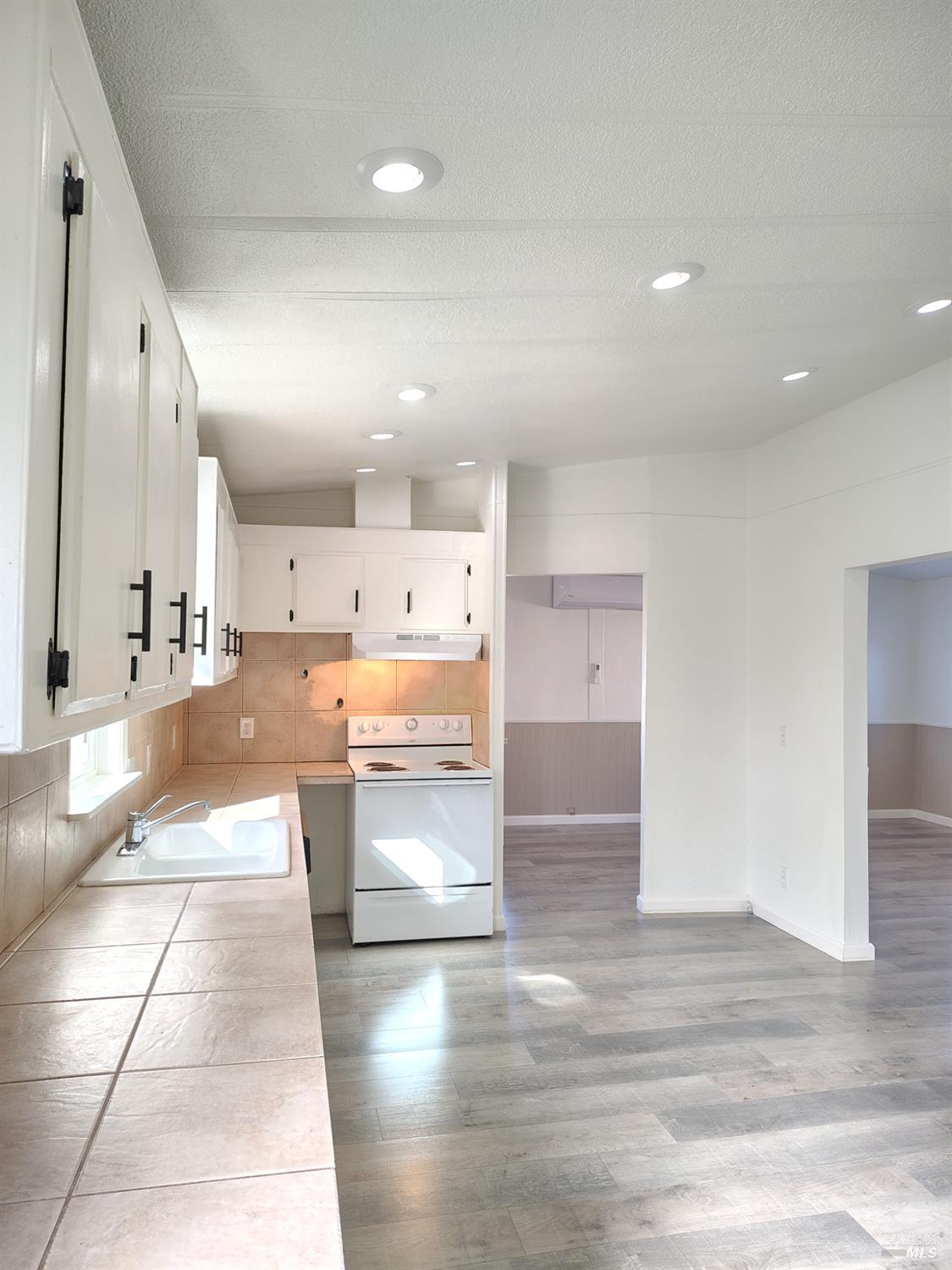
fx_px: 880
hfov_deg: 56.8
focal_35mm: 24
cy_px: 635
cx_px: 476
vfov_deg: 71.6
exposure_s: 1/120
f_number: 1.8
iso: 690
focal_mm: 5.56
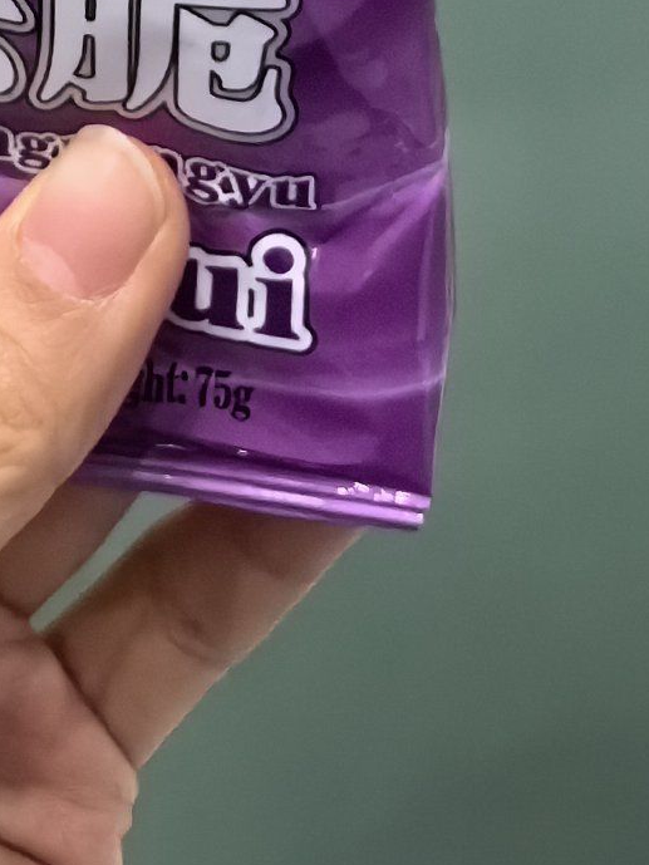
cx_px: -108
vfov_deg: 15.6
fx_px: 2674
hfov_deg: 13.5
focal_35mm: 107
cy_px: -728
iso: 1000
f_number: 2
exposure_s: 1/100
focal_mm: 5.75
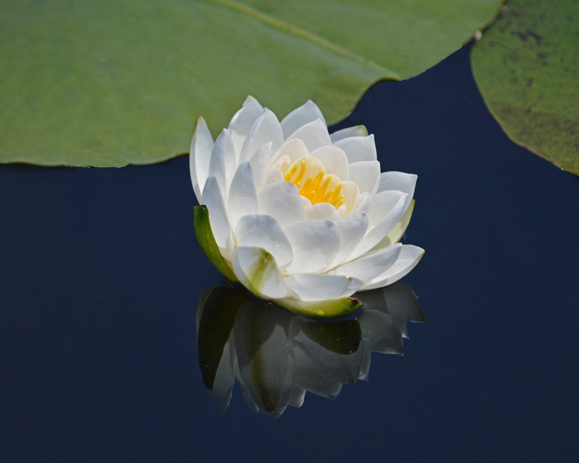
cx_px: 294
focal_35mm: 442
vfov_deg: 3.5
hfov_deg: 4.4
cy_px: 232
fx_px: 7574
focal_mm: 260
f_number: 5.6
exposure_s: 1/2000
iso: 200
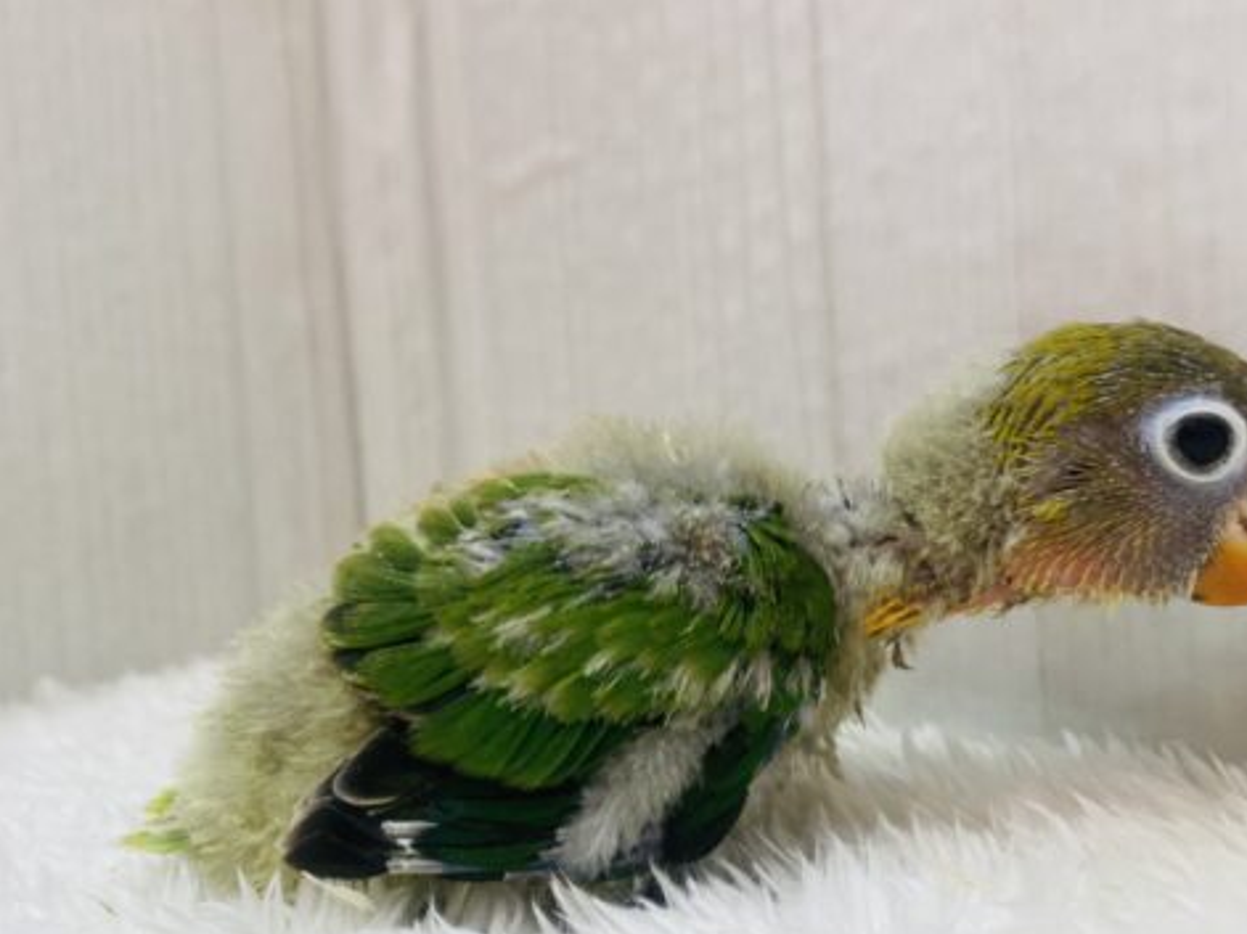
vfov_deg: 41.8
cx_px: 654
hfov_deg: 53.9
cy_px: 458
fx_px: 1224
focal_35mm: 34
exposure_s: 1/100
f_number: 1.8
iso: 64
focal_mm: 4.25
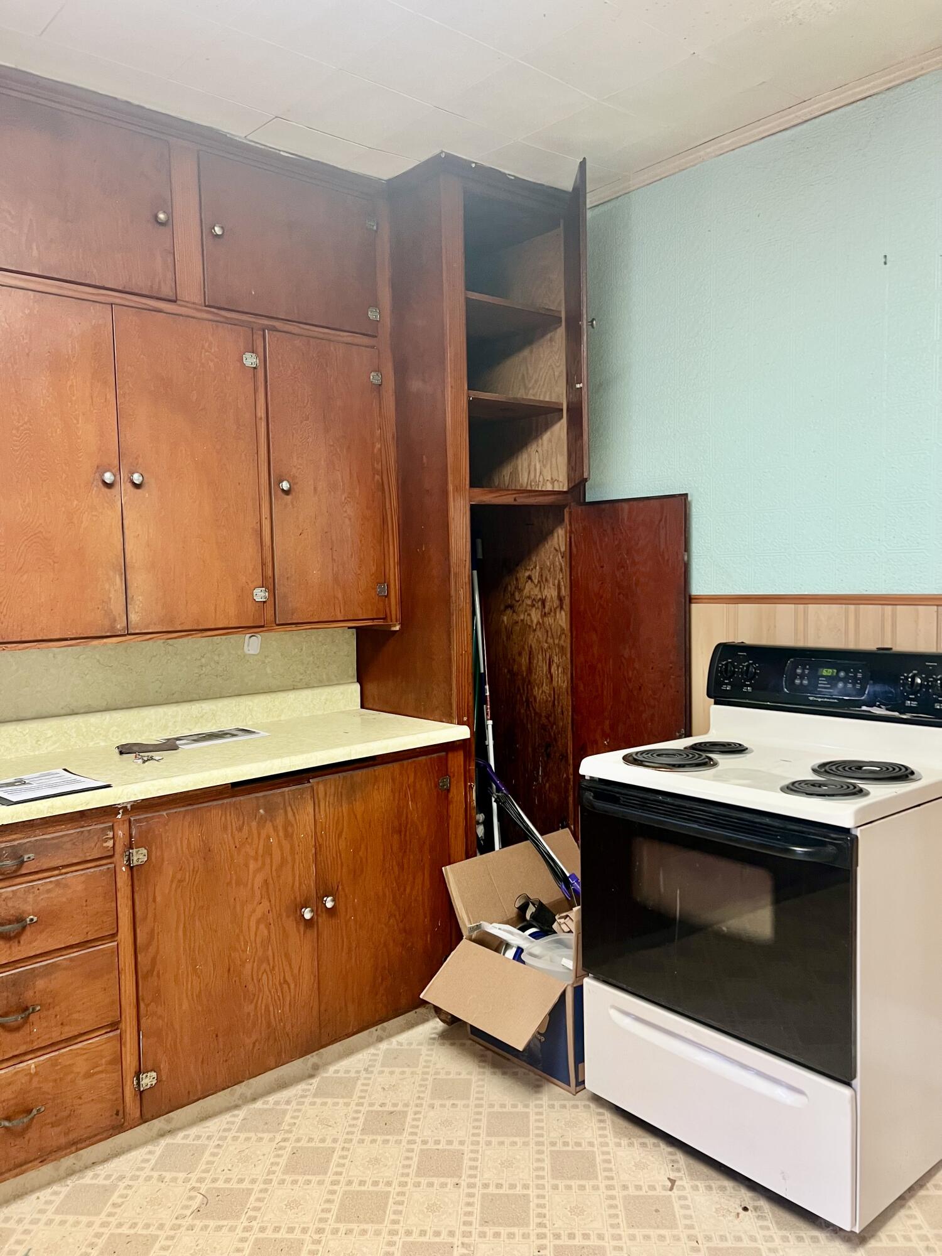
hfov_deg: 53.1
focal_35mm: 26
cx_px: 471
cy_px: 628
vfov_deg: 67.3
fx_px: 943
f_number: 1.5
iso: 200
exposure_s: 1/60
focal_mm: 5.7
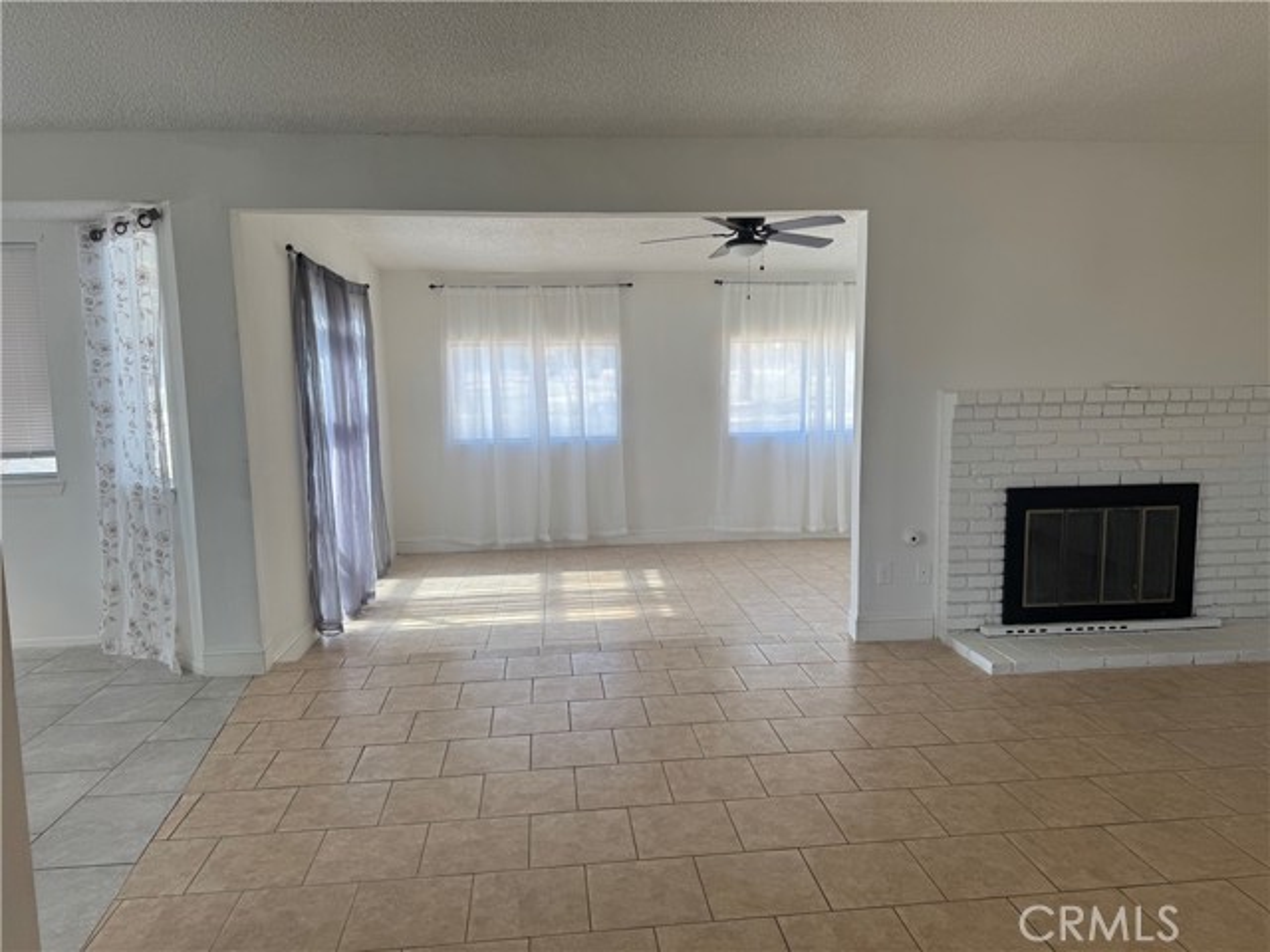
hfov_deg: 71.6
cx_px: 635
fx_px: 881
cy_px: 476
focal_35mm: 24
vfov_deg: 56.8
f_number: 1.78
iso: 80
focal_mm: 6.76
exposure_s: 1/385
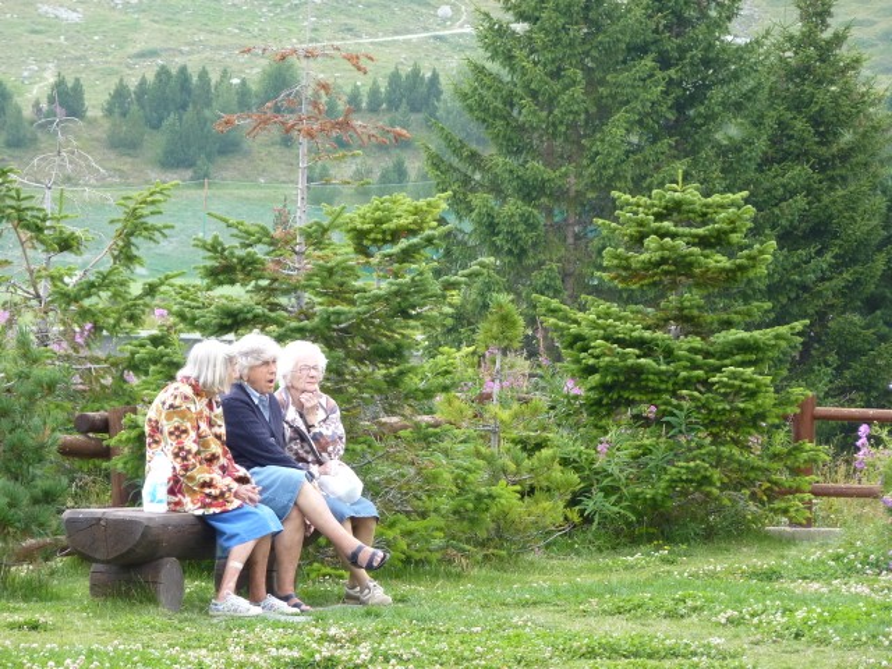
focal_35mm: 196
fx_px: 5051
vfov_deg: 7.6
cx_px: 446
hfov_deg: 10.1
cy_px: 334
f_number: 3.7
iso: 160
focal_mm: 34.9
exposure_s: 1/125
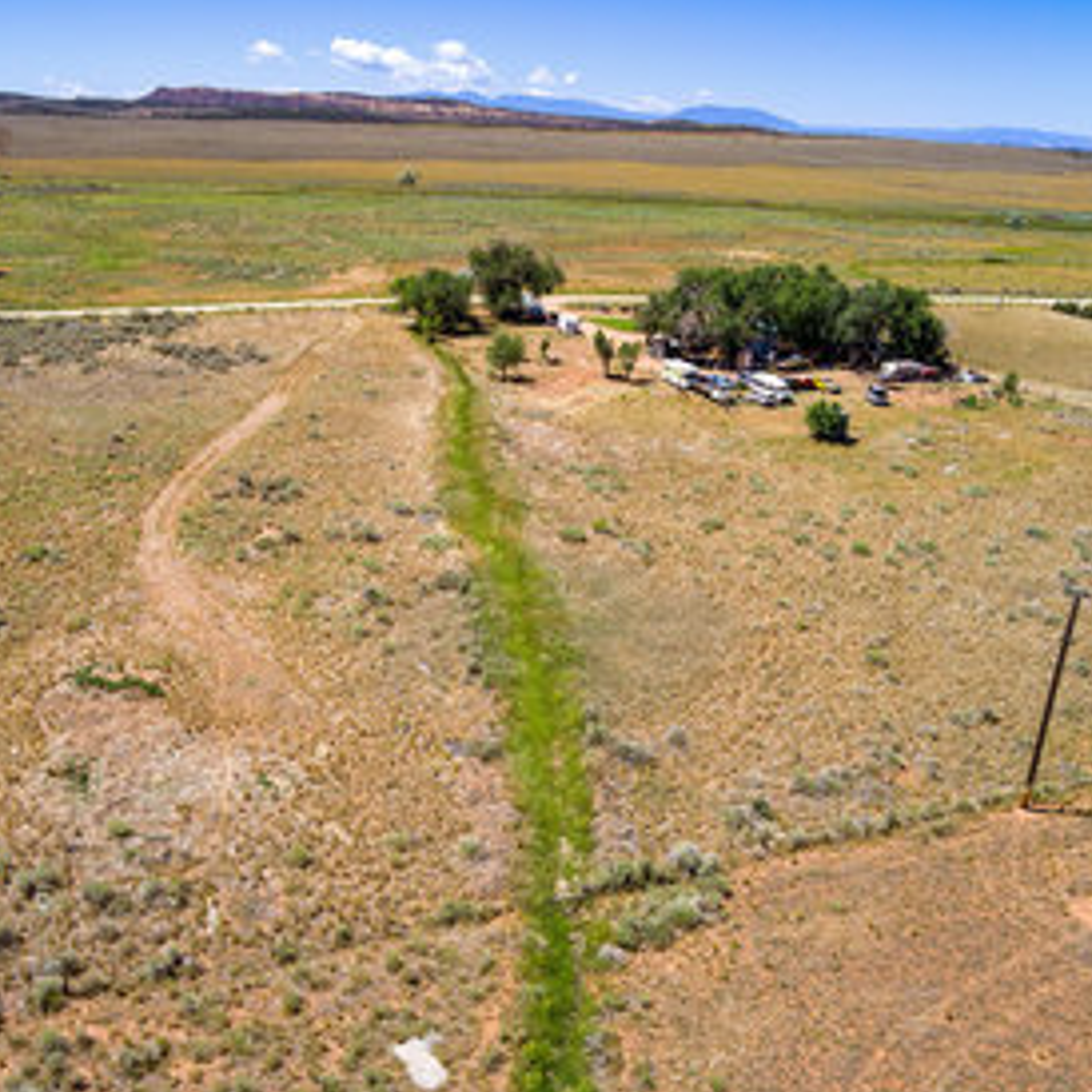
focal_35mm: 31
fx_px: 1106
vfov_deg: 52.5
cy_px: 538
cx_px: 464
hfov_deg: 52.3
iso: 167
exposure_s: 1/3800
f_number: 2.8
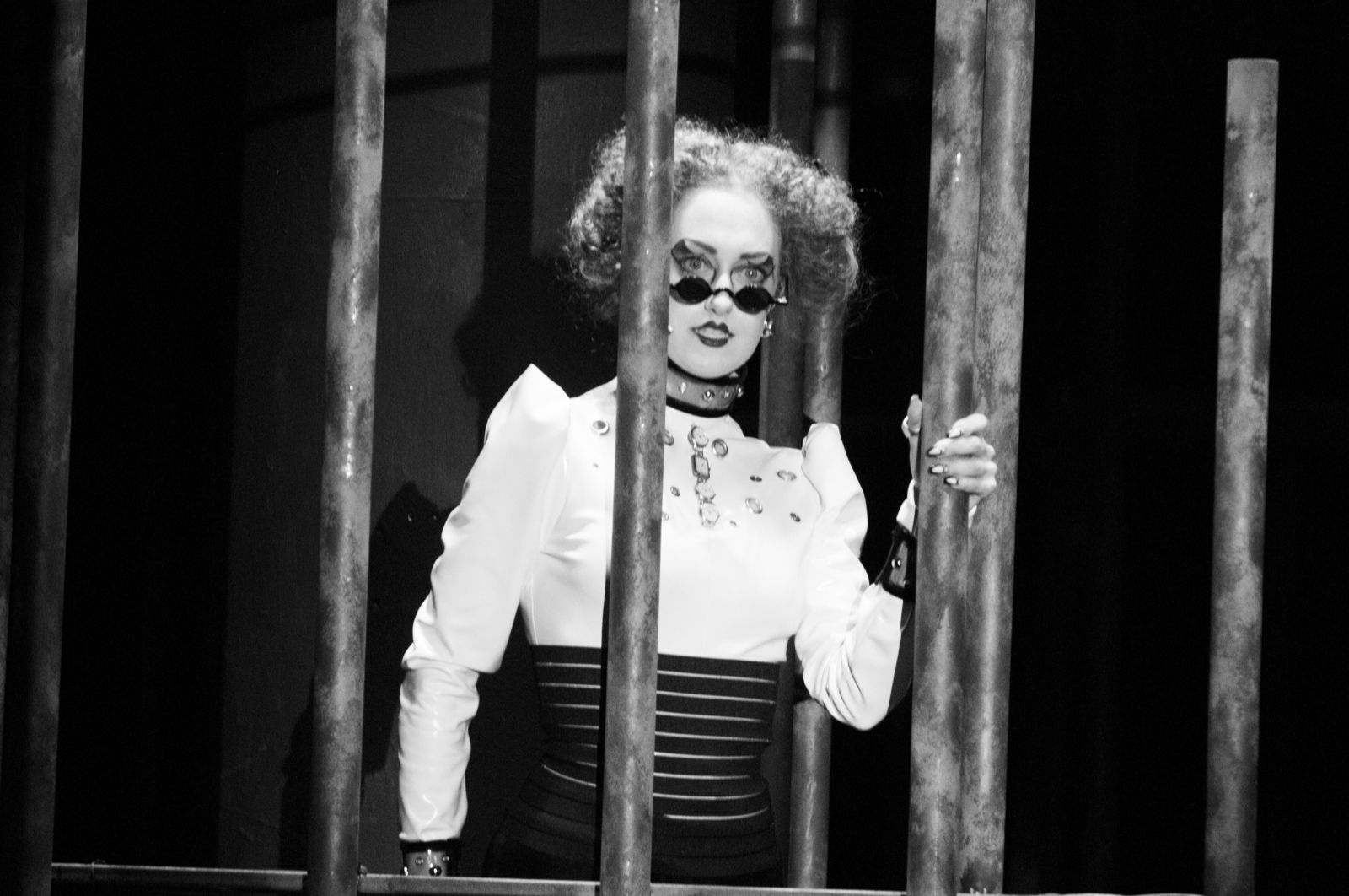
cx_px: 674
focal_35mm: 202
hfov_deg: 10.2
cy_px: 448
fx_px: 7577
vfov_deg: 6.8
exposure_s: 1/100
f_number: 4.5
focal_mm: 135
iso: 2000
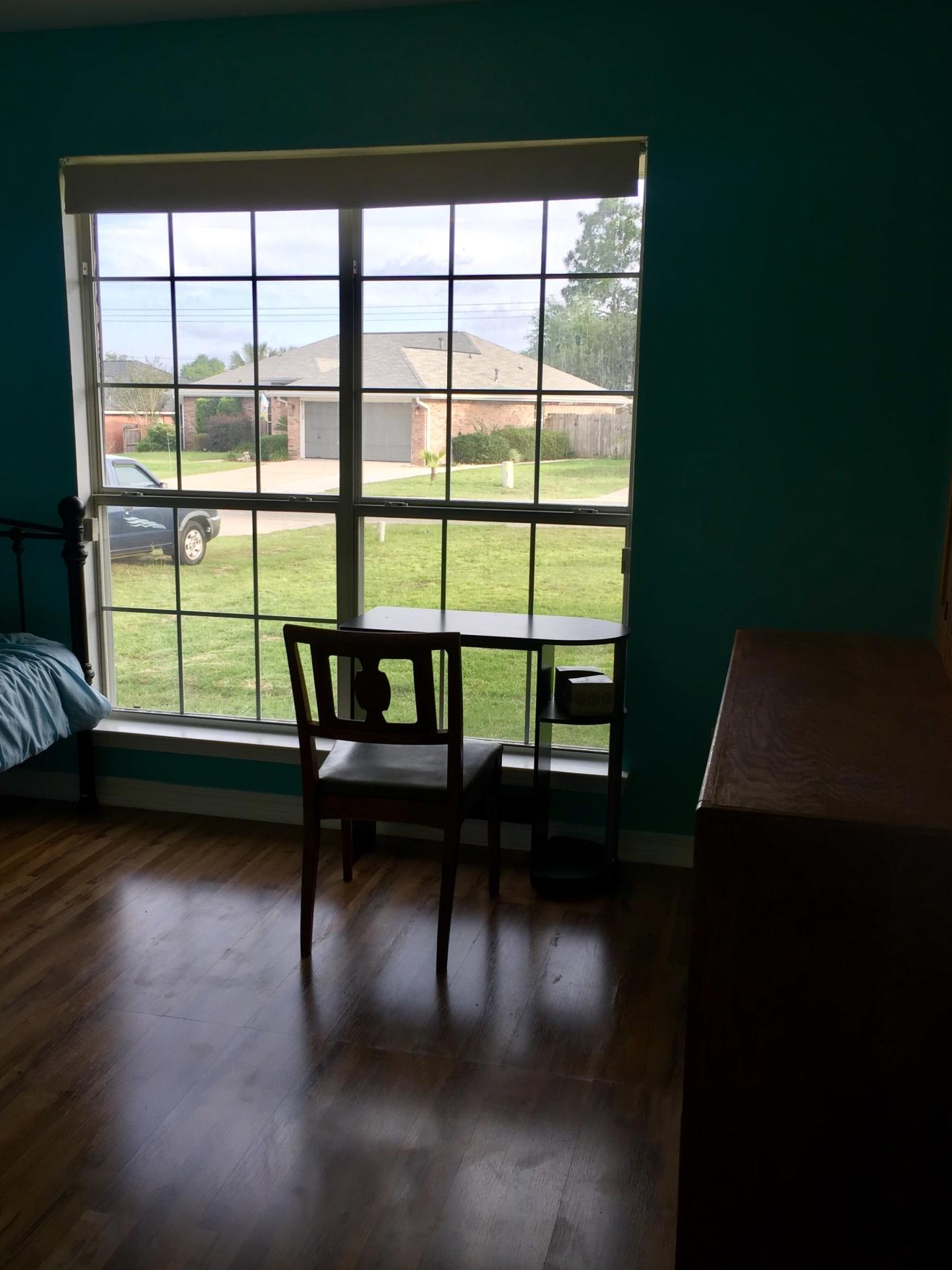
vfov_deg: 55.4
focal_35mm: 33
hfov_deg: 42.9
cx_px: 441
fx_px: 1210
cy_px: 641
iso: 32
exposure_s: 1/134
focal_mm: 4.15
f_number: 2.2
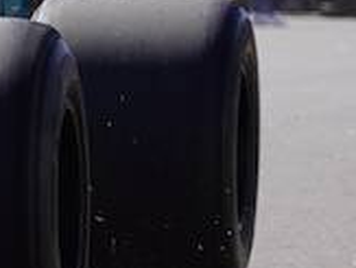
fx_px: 7638
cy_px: -118
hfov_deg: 2.6
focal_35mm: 741
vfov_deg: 2.0
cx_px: -845
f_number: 5
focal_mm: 105
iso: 100
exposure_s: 1/500
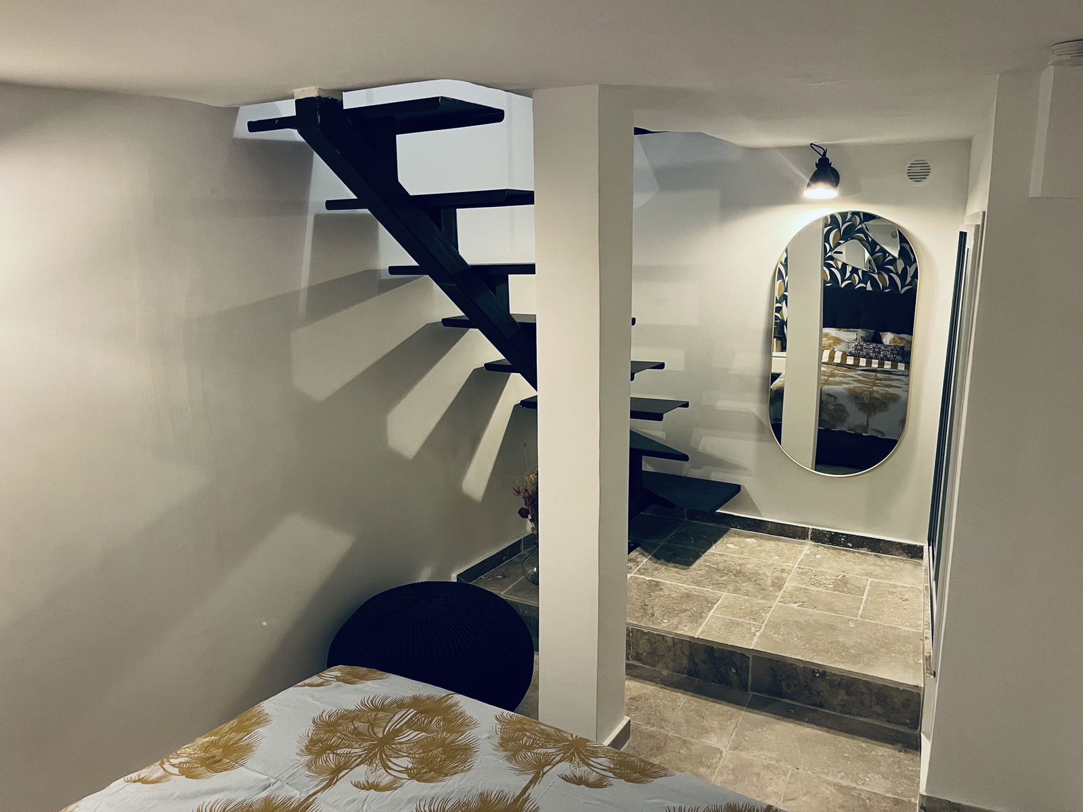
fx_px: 813
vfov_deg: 53.1
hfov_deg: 67.3
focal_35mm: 26
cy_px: 406
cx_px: 542
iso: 320
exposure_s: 1/50
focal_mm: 5.1
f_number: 1.6
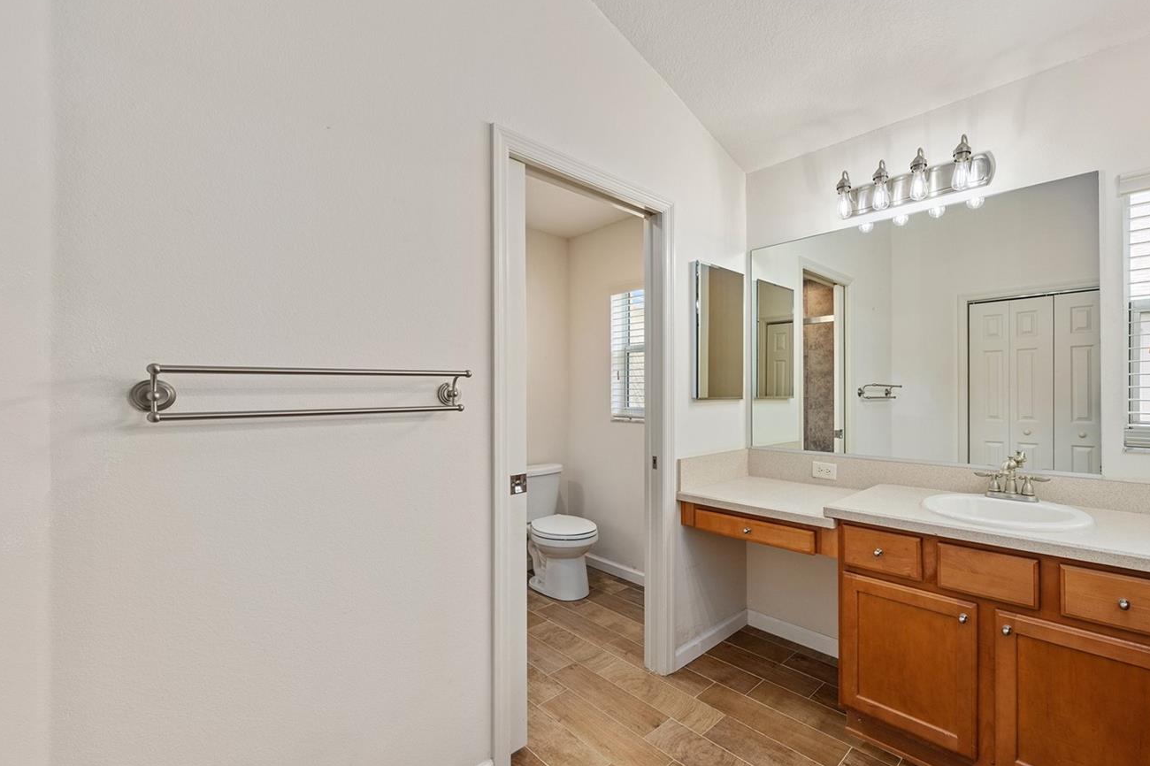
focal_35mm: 16
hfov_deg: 95.8
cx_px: 674
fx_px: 511
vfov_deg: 73.7
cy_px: 389
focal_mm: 13
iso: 125
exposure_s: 1/13
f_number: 7.1
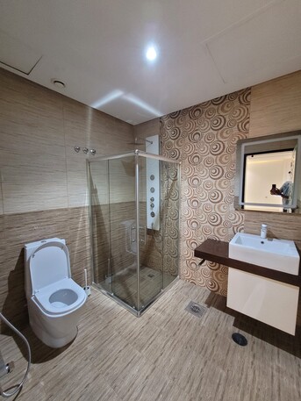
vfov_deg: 106.2
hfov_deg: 89.9
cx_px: 150
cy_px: 200
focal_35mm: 13
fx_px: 151
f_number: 2.2
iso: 500
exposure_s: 1/33
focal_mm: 1.74
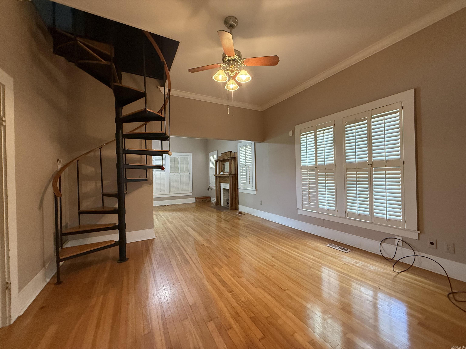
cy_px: 174
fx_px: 188
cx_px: 233
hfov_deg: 102.1
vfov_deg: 85.7
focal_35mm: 14
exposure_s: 1/60
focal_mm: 2.22
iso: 400
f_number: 2.2
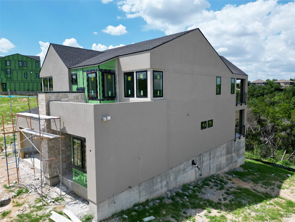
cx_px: 148
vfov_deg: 56.8
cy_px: 111
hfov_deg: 71.6
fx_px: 205
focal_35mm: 24
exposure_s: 1/4000
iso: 150
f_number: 1.7
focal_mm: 6.72
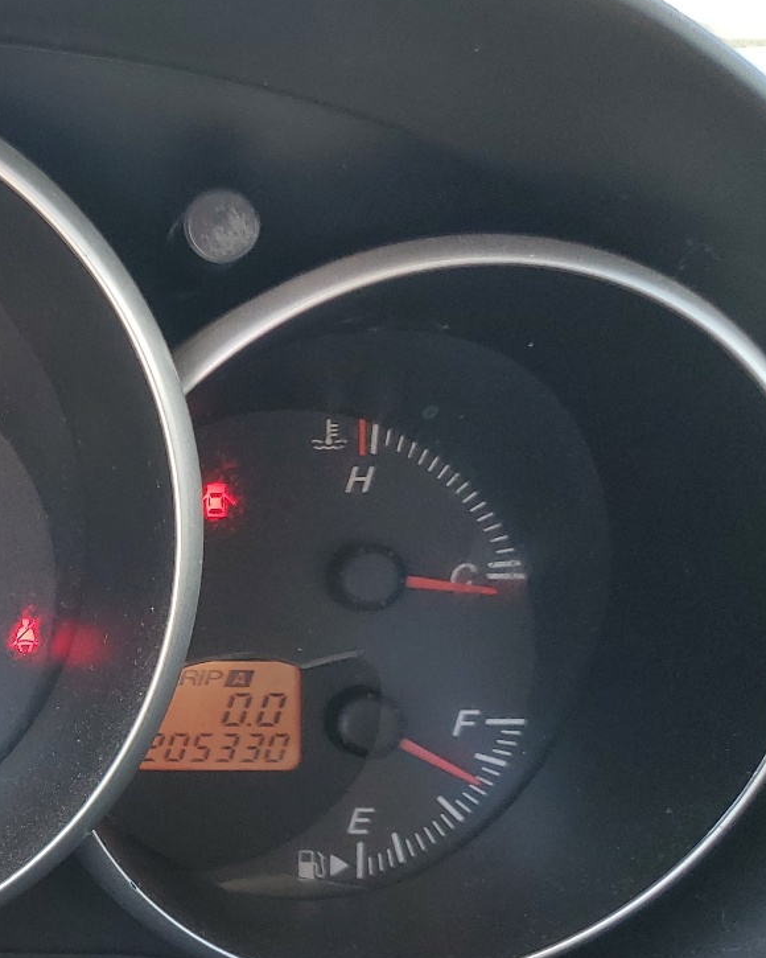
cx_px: -236
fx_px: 1587
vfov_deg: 33.3
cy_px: 636
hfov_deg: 23.8
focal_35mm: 56
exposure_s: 1/120
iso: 53
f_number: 1.5
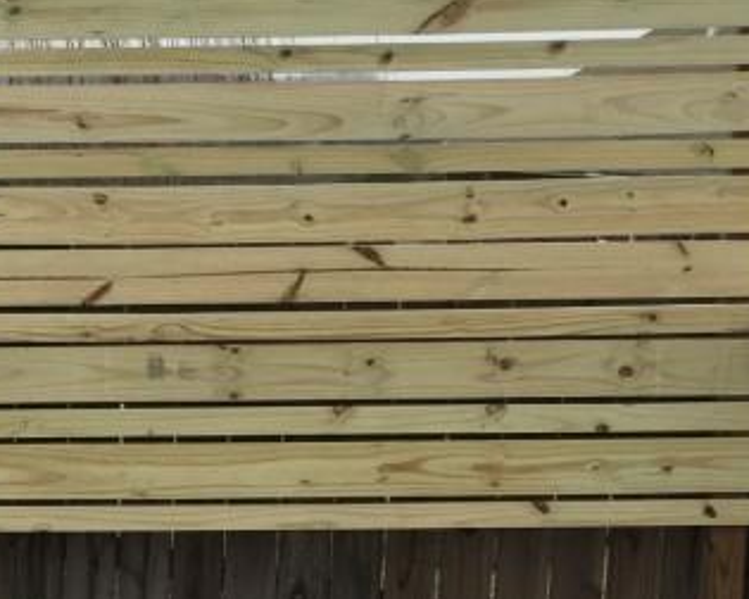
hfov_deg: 20.4
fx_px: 2039
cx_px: 86
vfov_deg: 16.5
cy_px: 518
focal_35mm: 92
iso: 40
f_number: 2.2
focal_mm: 4.15
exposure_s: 1/120
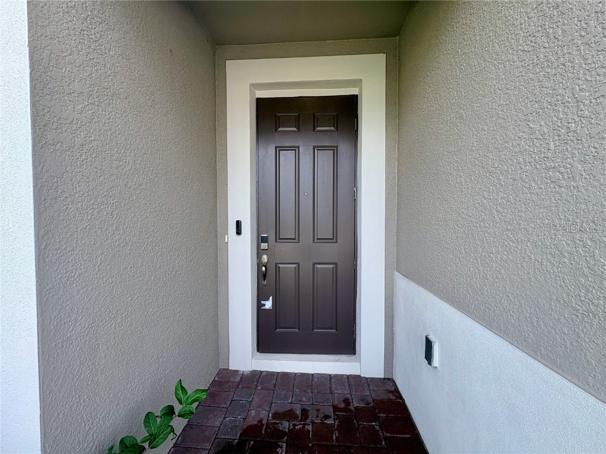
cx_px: 303
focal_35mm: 14
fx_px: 245
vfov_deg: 85.7
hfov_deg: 102.1
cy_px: 227
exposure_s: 1/533
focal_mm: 2.22
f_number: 2.2
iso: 40
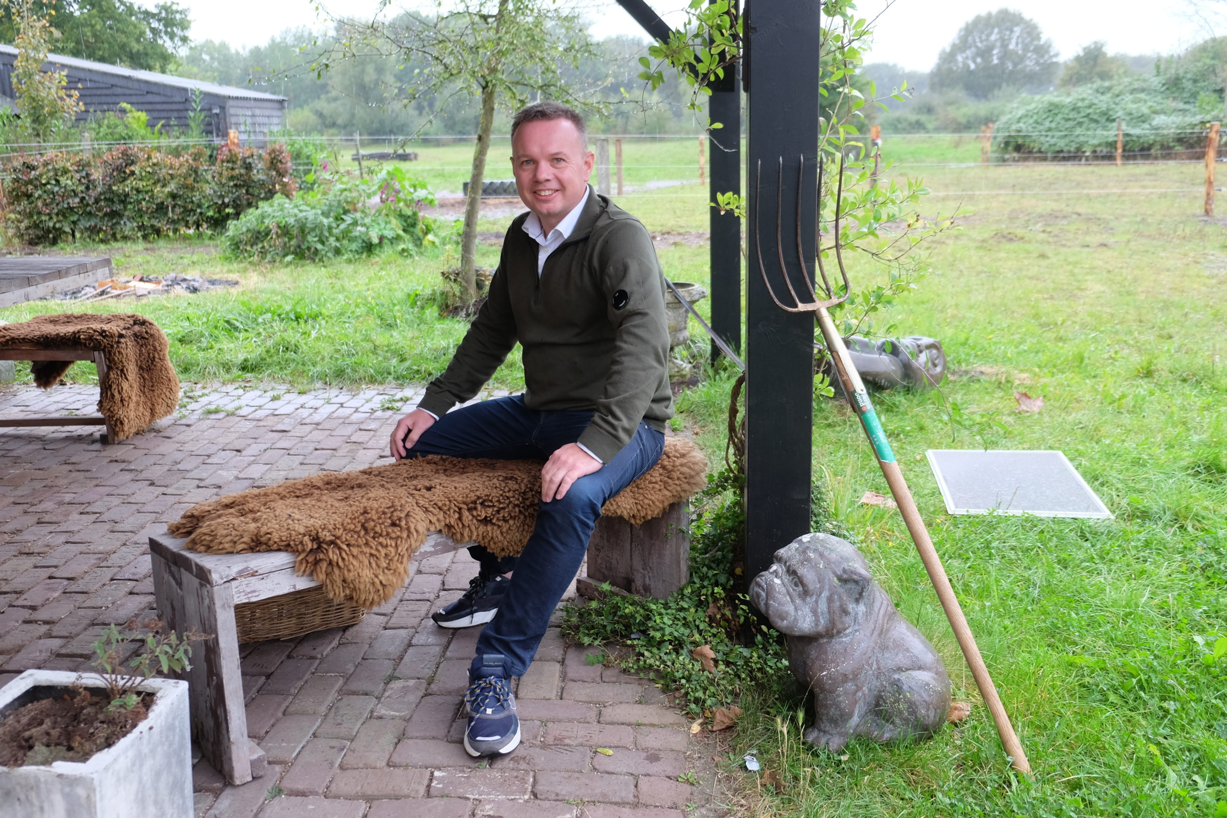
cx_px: 614
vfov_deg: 42.3
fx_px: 1057
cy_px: 409
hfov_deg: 60.3
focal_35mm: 31
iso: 400
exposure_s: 1/85
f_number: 3.2
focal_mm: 20.5
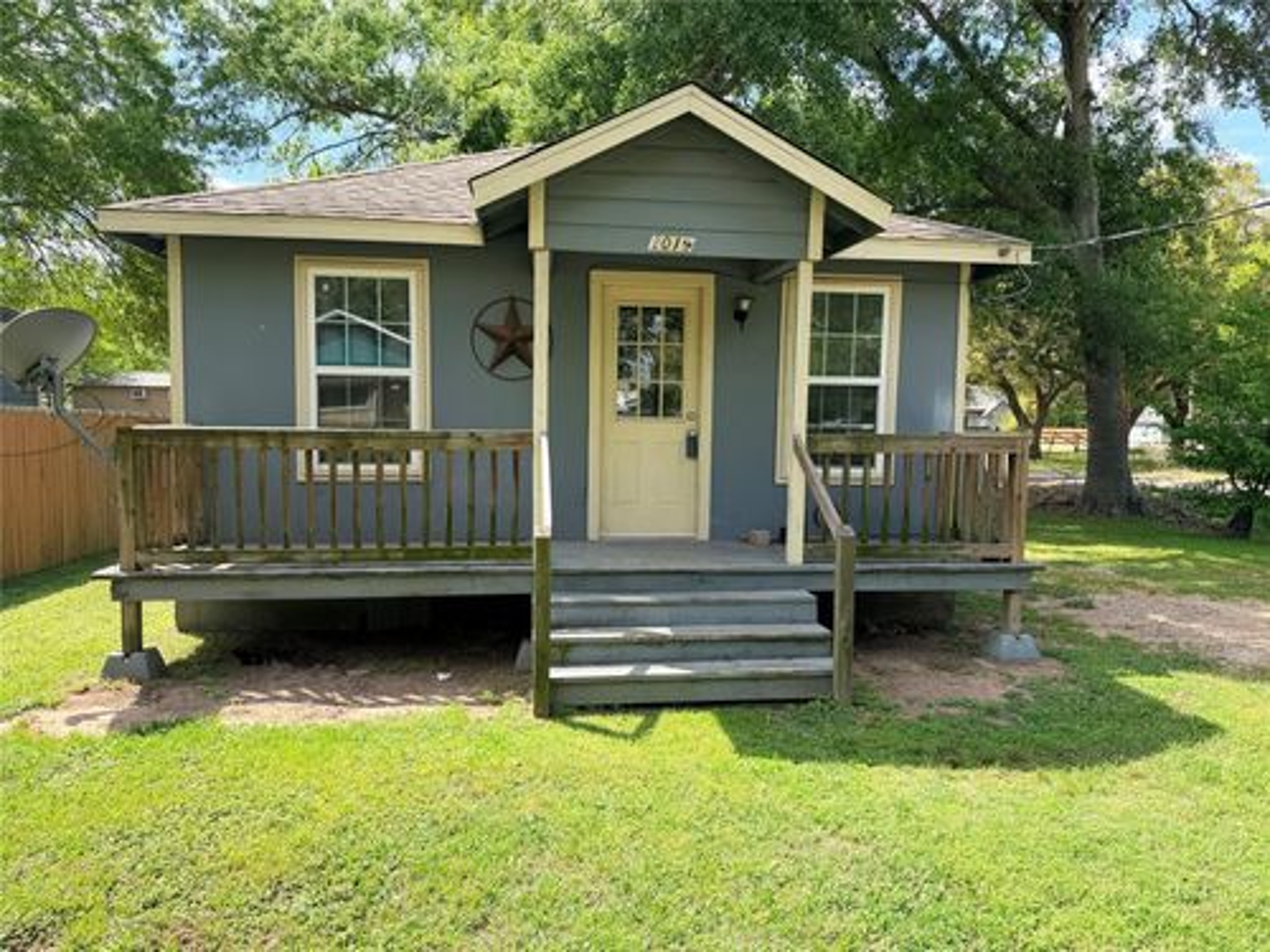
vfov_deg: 56.8
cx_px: 635
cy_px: 476
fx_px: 881
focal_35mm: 24
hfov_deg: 71.6
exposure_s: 1/1410
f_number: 1.78
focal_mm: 6.76
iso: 80
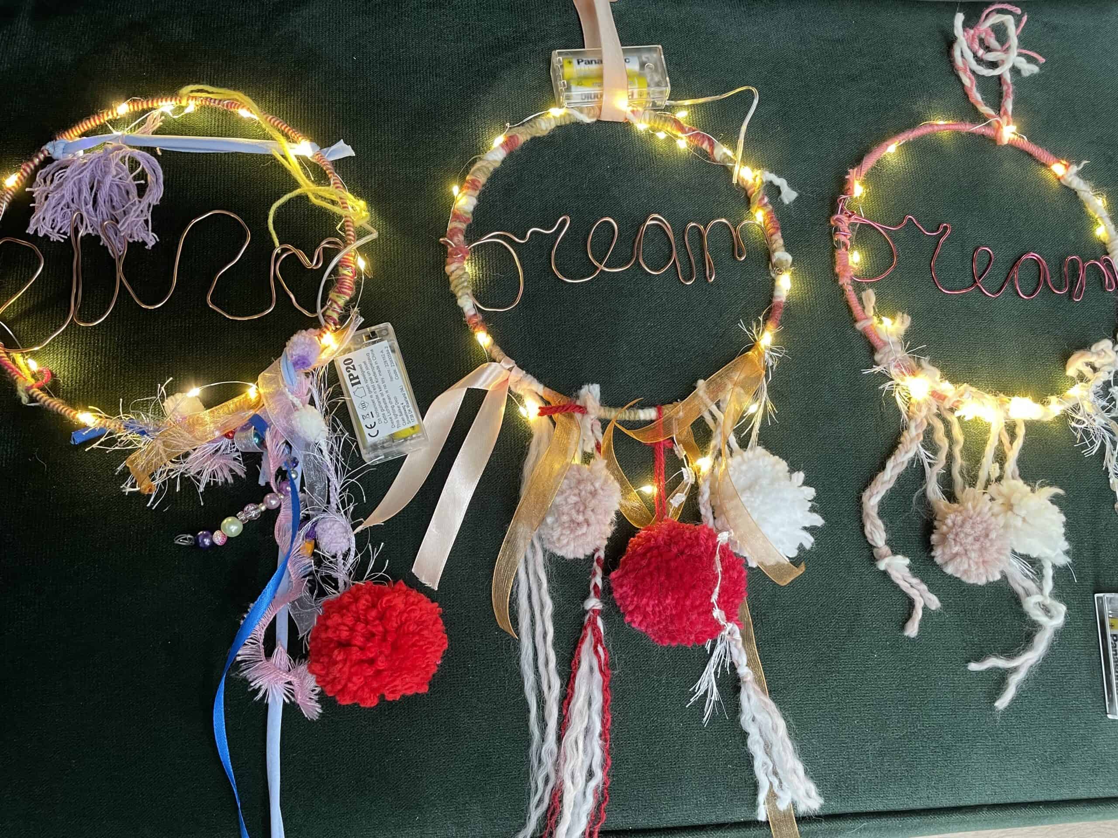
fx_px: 840
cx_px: 559
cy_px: 419
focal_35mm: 26
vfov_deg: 53.1
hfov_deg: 67.3
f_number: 1.6
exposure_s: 1/65
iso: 125
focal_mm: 4.2
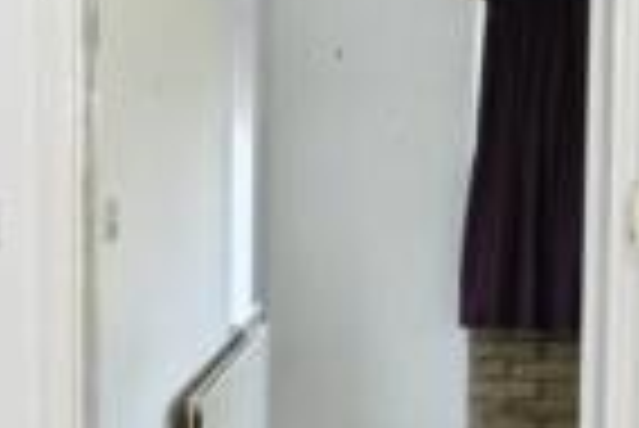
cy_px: 480
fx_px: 1226
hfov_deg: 24.1
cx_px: -272
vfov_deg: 18.9
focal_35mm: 69
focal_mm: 10
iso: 800
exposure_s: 1/60
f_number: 7.1
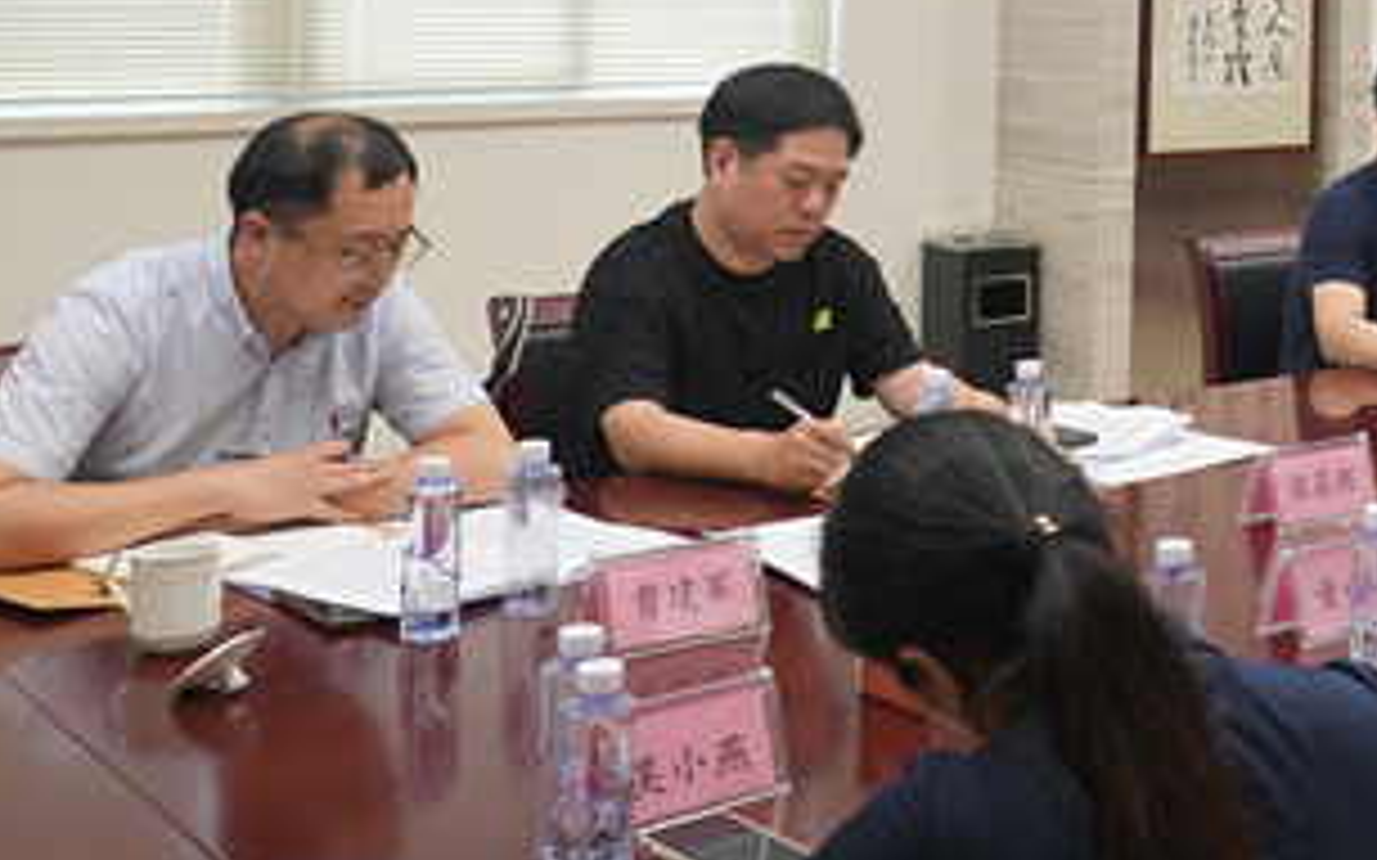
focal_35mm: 64
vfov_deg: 19.5
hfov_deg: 29.6
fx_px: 2401
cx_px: 1422
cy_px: -52
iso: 640
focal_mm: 24
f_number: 5
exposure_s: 1/30
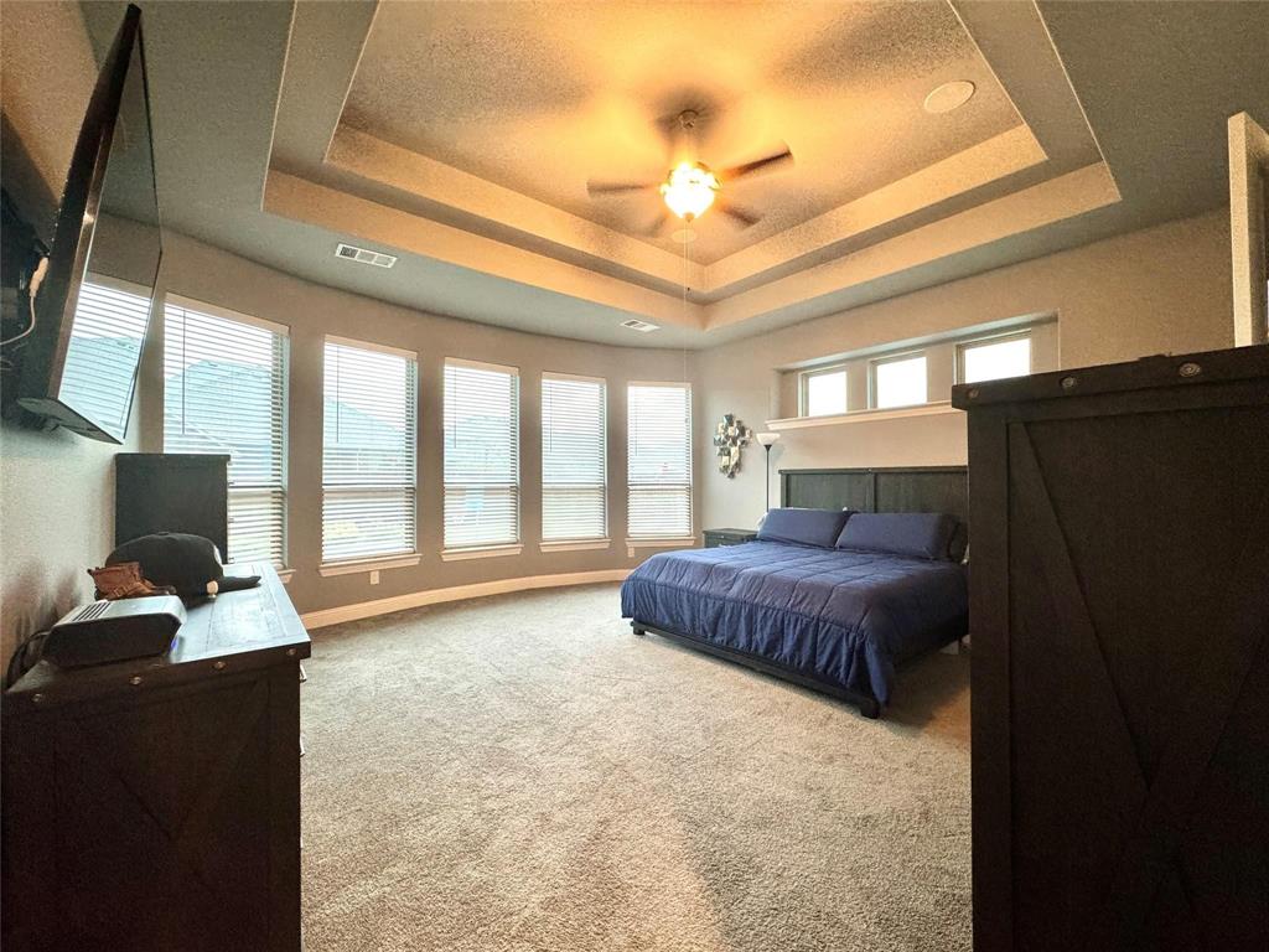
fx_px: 513
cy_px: 476
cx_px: 634
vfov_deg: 85.7
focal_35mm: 14
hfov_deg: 102.1
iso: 500
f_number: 2.2
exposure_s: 1/60
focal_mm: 2.22
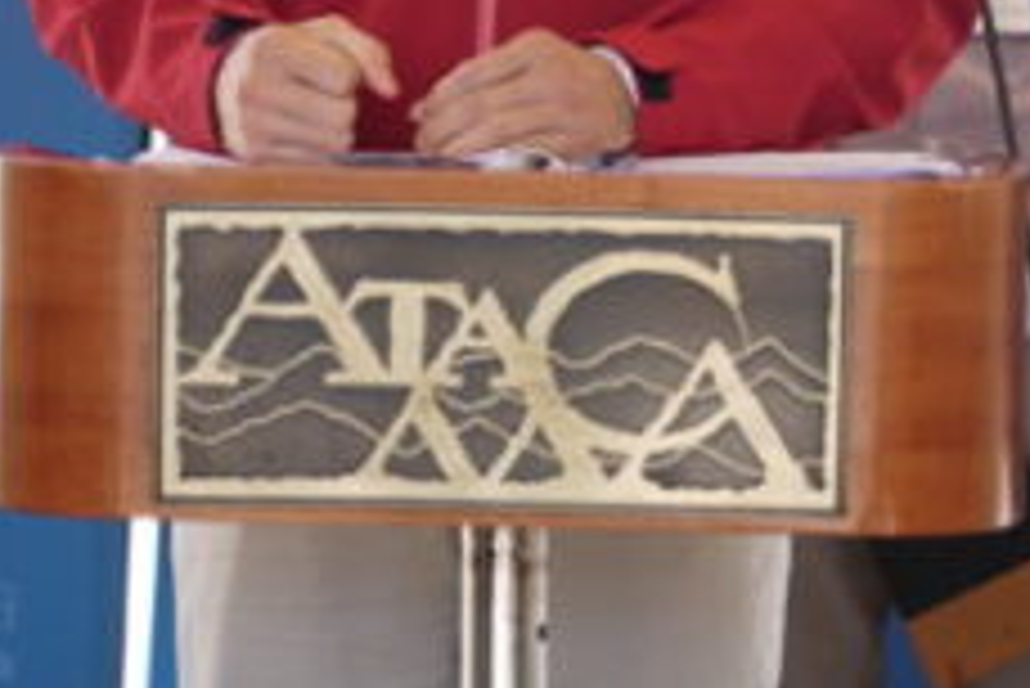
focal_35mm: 229
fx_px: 6556
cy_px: -434
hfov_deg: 9.0
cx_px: 639
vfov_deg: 5.9
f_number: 2.8
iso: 80
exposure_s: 1/80
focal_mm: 70
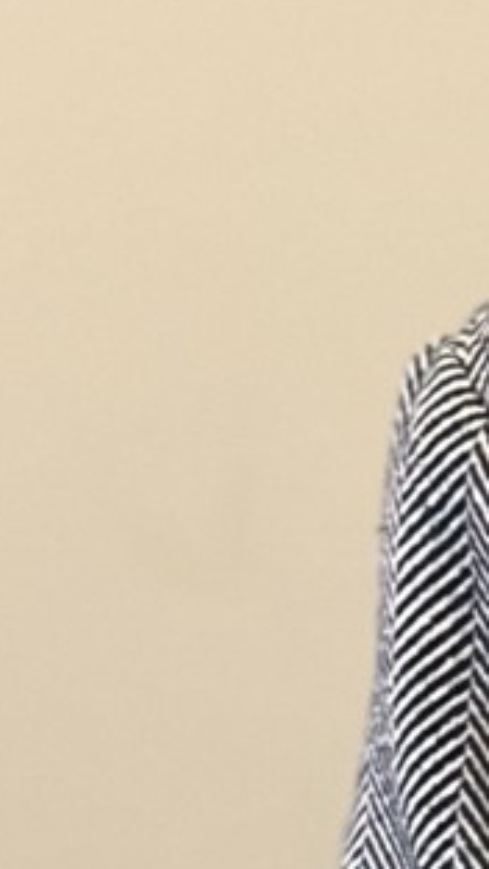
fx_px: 6156
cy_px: 1805
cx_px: 1403
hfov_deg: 4.4
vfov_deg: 7.7
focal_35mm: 267
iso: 320
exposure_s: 1/50
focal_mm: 6.86
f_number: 1.78
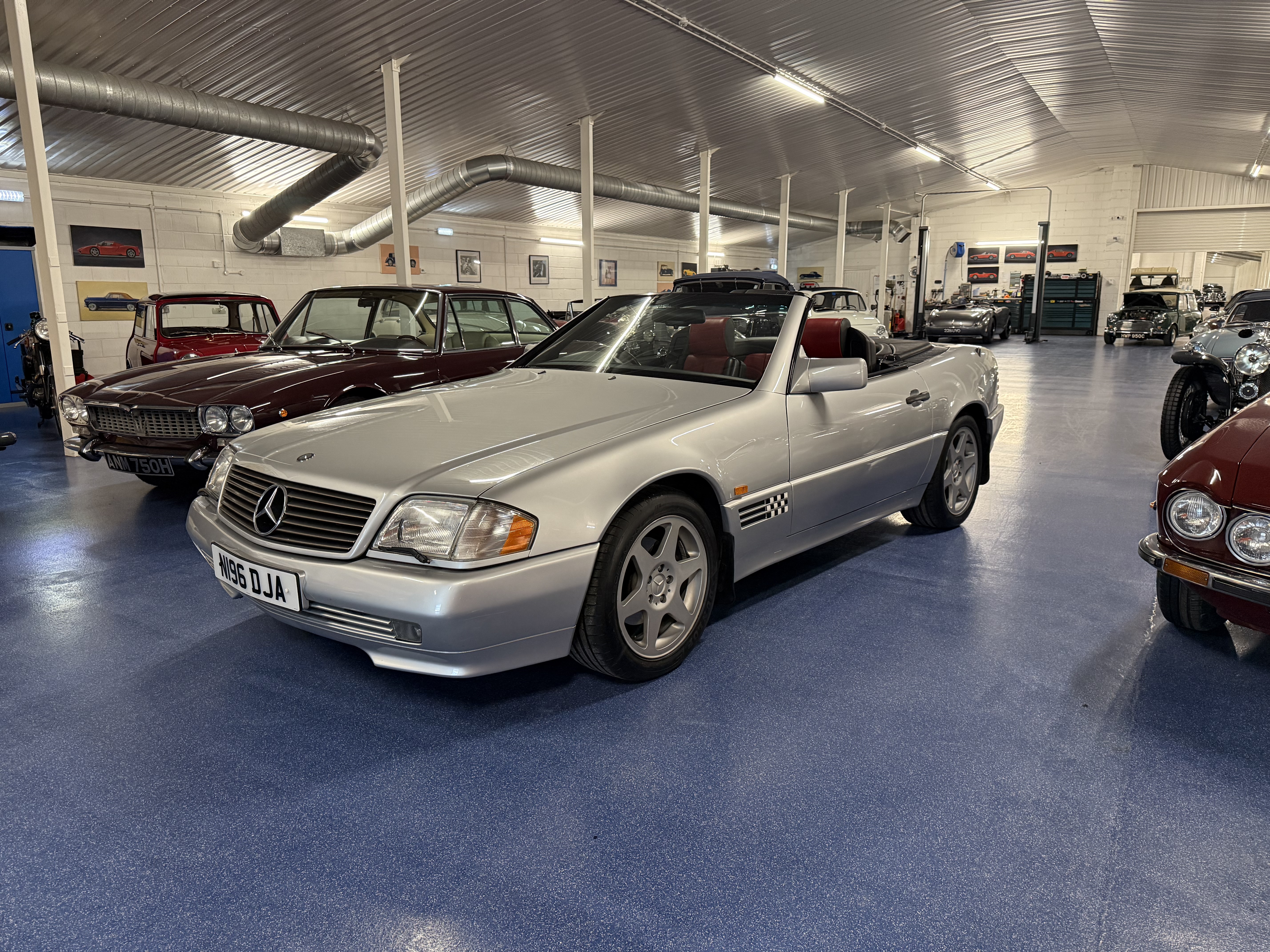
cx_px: 635
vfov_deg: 56.8
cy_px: 476
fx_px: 881
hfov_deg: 71.6
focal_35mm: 24
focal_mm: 6.76
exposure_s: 1/50
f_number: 1.78
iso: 400
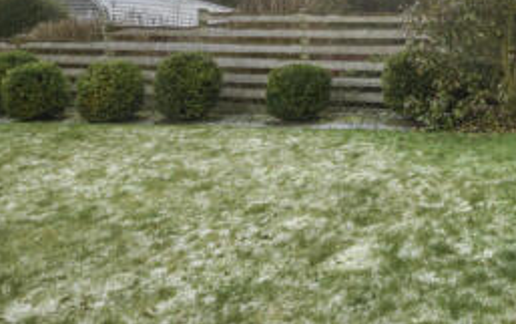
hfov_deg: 40.4
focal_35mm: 39
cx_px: 571
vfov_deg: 31.1
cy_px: 25
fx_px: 549
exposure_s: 1/40
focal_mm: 10
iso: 100
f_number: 5
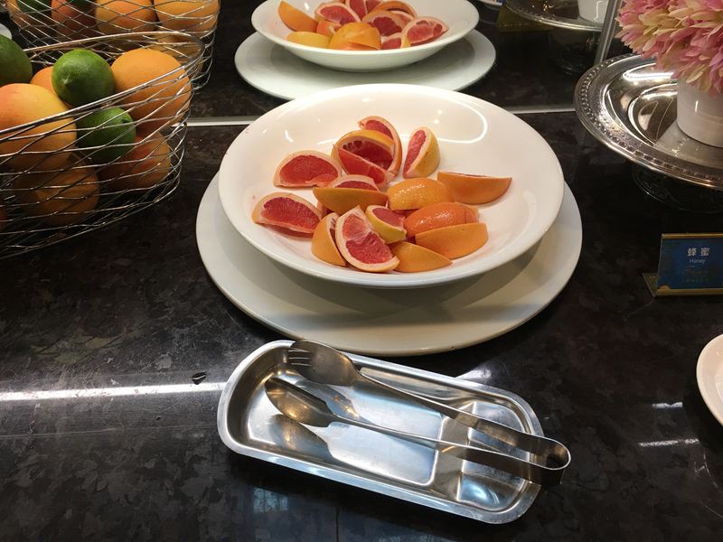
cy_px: 271
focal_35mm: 29
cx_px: 362
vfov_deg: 48.2
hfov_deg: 61.7
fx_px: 606
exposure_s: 1/30
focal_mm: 4.15
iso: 25
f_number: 2.2
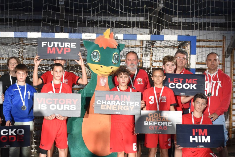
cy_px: 114
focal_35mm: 73
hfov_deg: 27.6
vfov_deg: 18.6
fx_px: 476
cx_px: 83
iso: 1100
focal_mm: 32
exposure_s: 1/125
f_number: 4.5
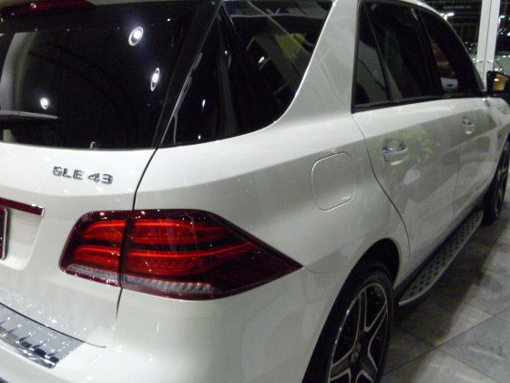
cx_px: 230
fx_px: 471
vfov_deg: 44.1
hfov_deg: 56.7
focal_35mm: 32
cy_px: 203
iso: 800
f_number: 3.3
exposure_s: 1/60
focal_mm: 5
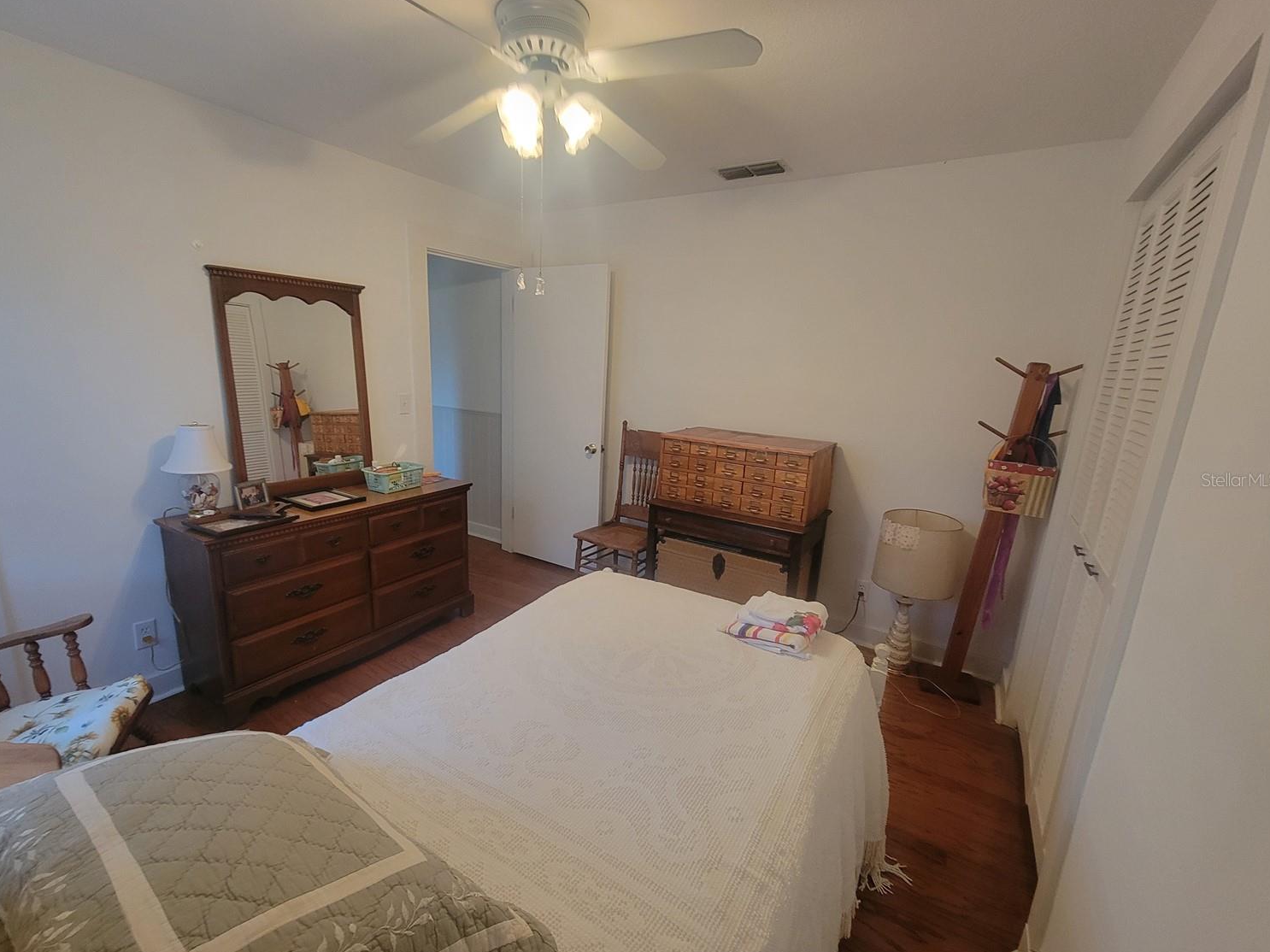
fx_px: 514
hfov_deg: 102.0
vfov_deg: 85.7
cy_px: 479
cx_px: 598
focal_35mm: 14
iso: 320
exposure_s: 1/30
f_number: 2.2
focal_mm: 2.2
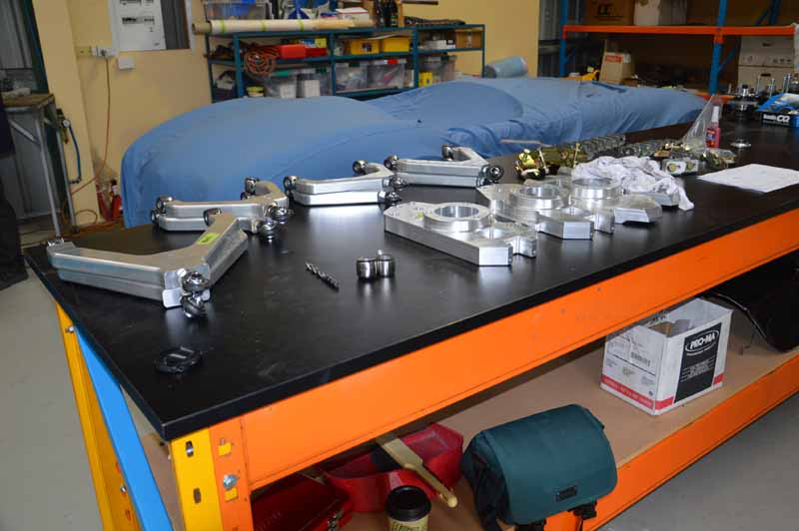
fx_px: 699
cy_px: 266
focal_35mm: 32
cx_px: 400
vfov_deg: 41.6
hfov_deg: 59.5
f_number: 3.8
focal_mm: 21
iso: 560
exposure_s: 1/60
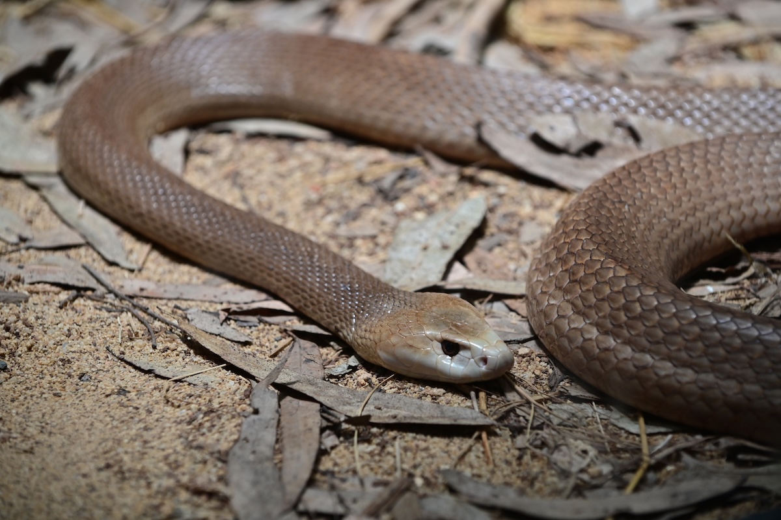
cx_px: 390
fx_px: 3251
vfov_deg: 9.1
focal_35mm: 150
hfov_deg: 13.7
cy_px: 260
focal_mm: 150
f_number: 5
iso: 800
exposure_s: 1/200
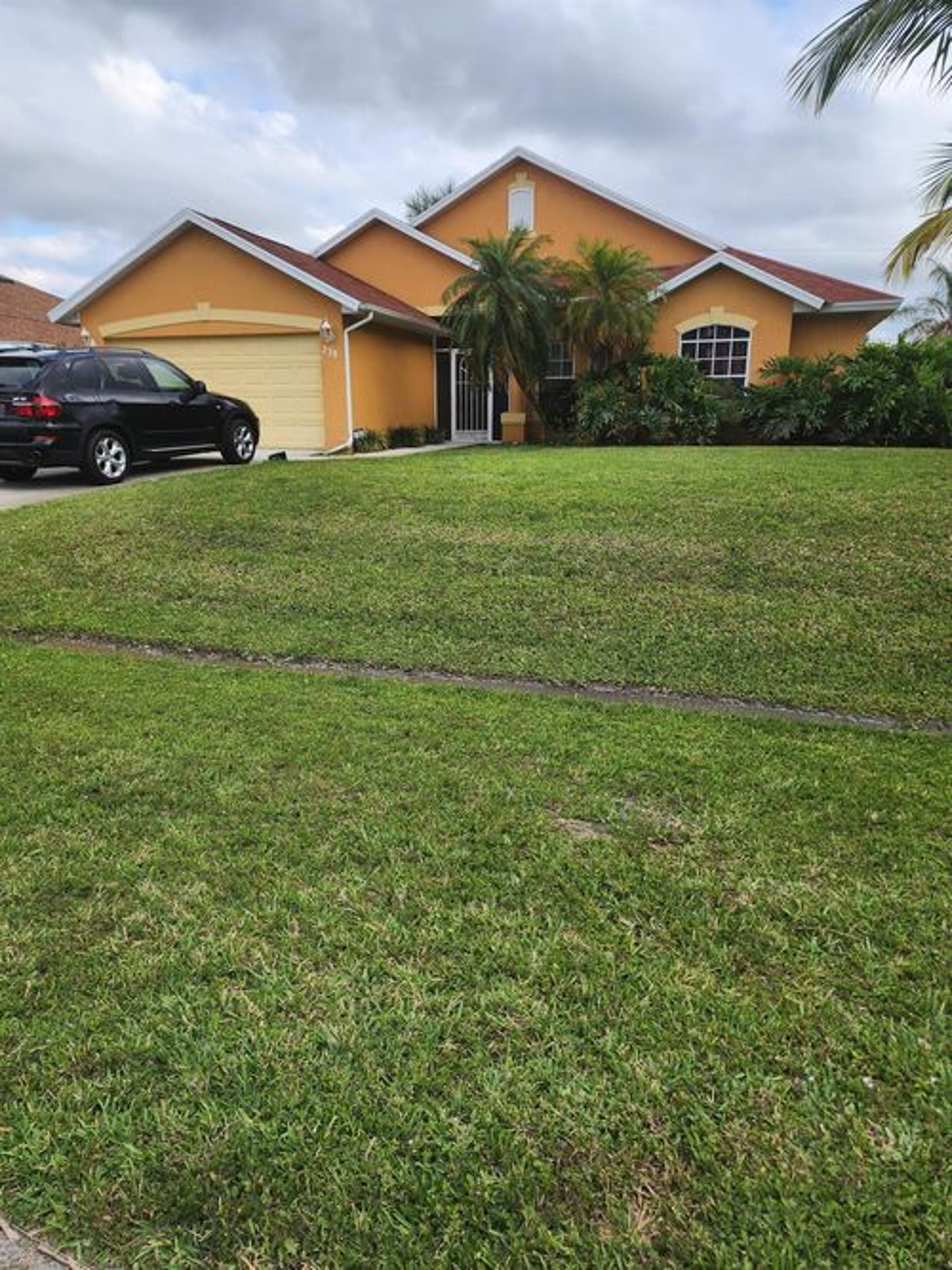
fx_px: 844
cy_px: 635
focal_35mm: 23
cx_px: 476
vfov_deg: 73.9
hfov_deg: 58.9
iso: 12
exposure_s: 1/377
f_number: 1.8
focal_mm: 6.4
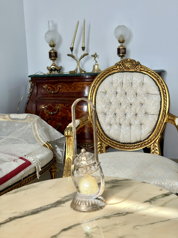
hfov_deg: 30.3
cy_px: 119
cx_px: 89
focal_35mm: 48
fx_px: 329
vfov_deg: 39.7
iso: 64
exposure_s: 1/183
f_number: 1.78
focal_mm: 6.76
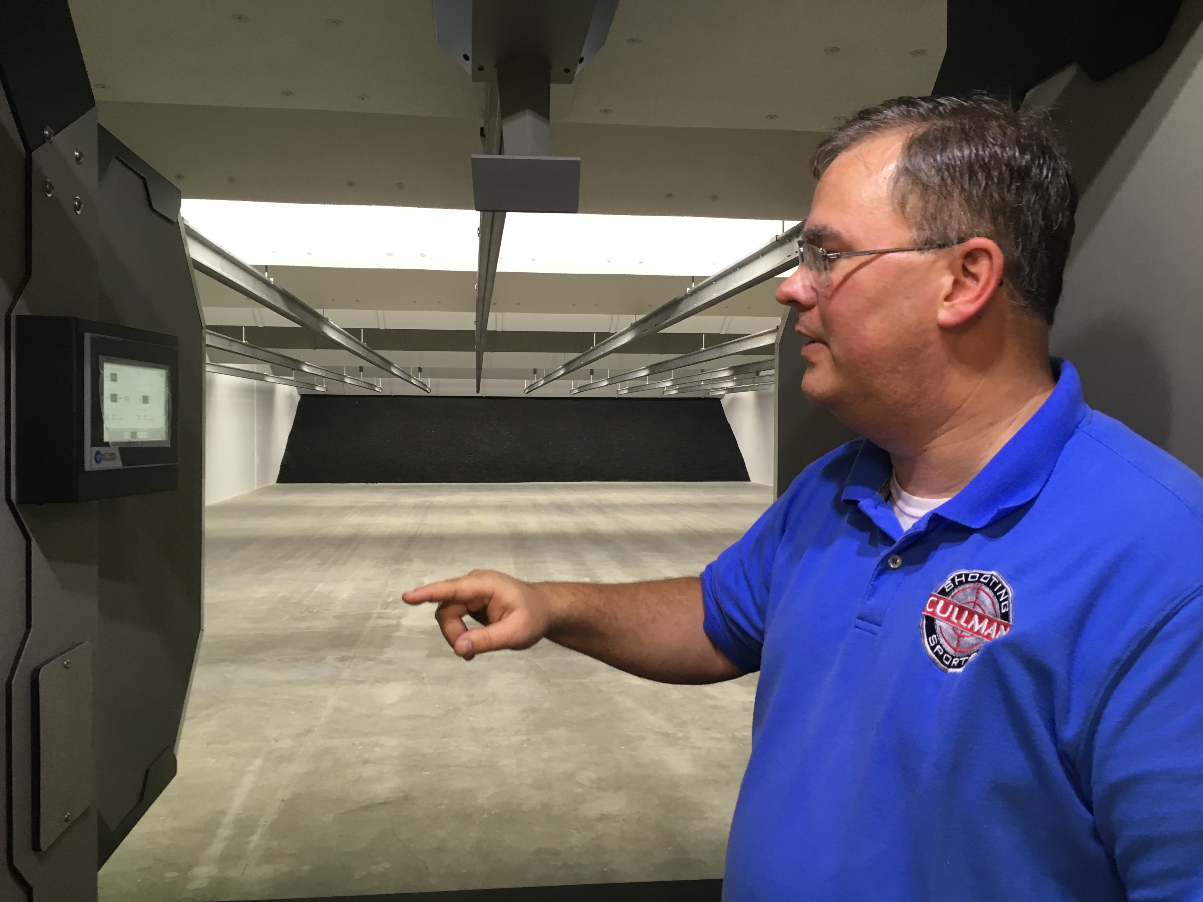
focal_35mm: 29
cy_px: 451
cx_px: 602
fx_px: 1008
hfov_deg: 61.7
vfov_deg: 48.2
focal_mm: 4.15
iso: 80
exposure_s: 1/30
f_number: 2.2
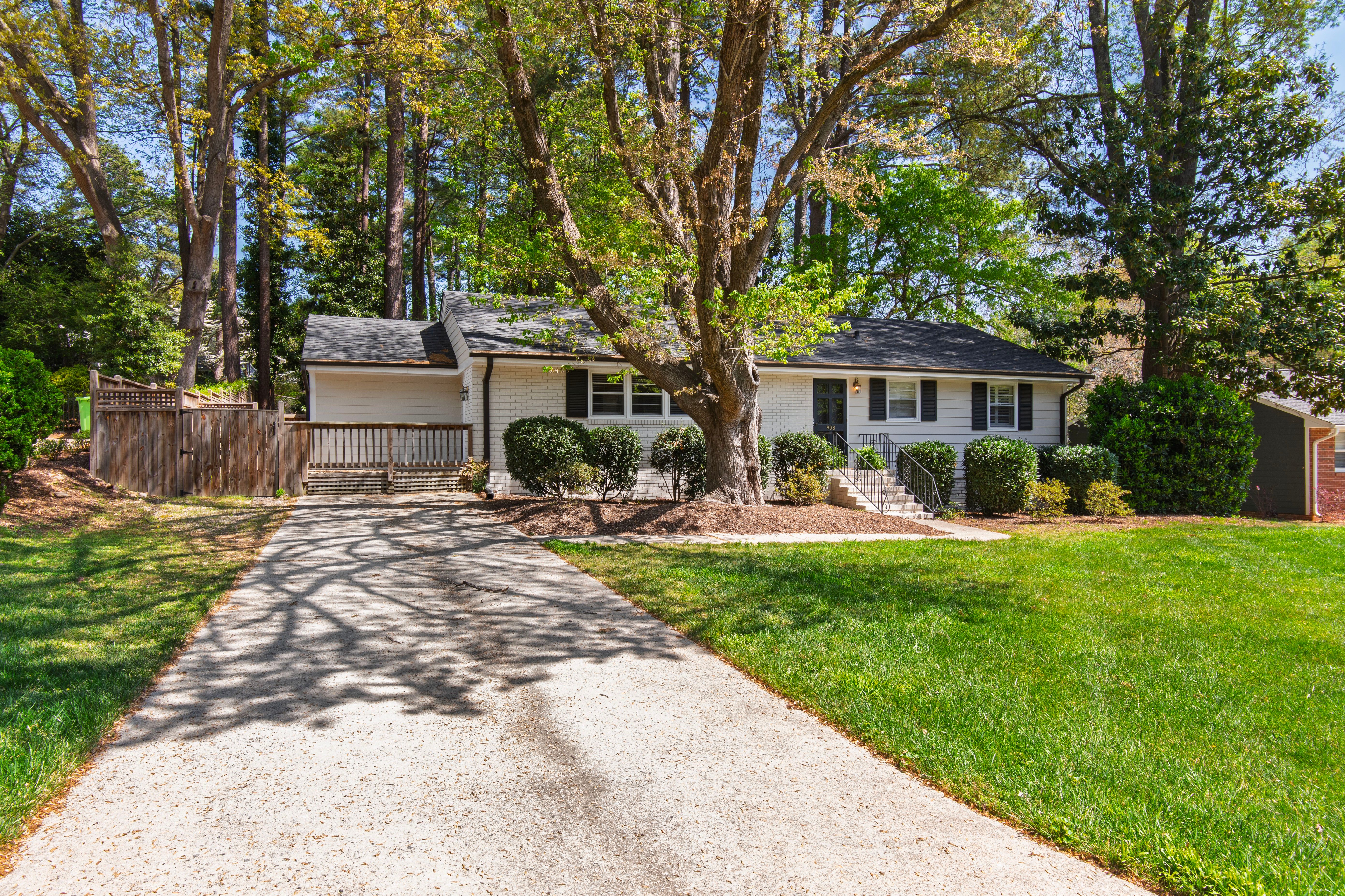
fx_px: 785
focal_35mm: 21
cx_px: 672
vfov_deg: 59.5
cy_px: 448
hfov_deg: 81.2
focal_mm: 14
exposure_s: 1/80
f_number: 8
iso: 100
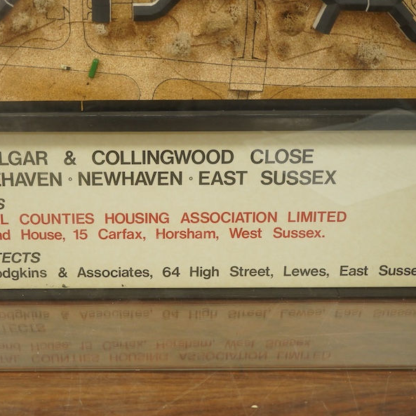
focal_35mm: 58
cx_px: 128
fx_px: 789
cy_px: 206
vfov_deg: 29.6
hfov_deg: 29.3
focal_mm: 30
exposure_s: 1/125
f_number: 3.5
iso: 1250
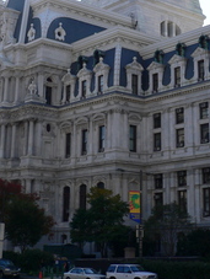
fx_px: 613
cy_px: -14
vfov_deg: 24.2
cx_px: 172
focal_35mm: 76
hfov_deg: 19.2
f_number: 3.3
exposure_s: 1/500
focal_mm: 6
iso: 80
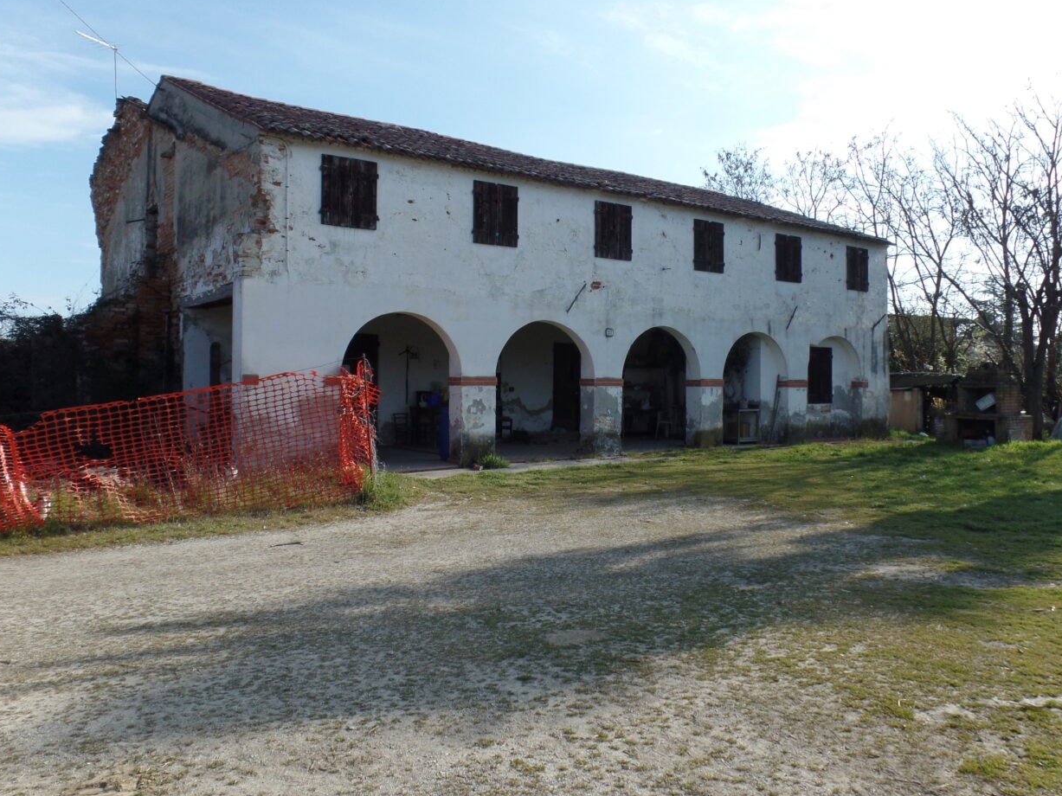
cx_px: 529
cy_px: 364
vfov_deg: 51.3
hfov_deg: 65.3
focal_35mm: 27
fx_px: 828
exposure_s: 1/750
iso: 80
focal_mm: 4.1
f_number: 3.5
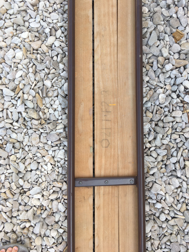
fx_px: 211
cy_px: 126
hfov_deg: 48.2
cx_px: 94
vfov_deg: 61.7
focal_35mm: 29
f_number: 2.2
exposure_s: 1/447
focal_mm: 4.15
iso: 25
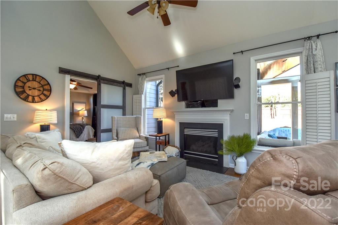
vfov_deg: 77.3
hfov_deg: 100.4
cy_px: 112
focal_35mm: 15
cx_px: 169
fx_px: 141
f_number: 5.6
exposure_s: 1/125
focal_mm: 10
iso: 500
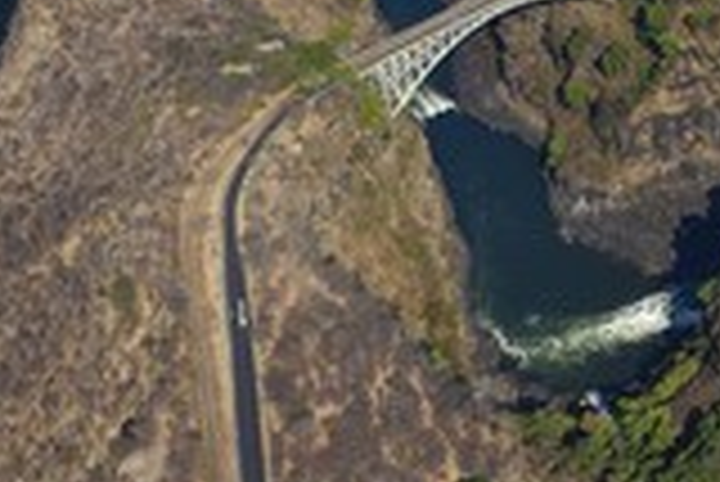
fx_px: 1681
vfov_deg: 15.7
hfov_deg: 21.8
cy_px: -90
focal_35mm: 84
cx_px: 936
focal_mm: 32
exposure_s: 1/1000
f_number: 8
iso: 400
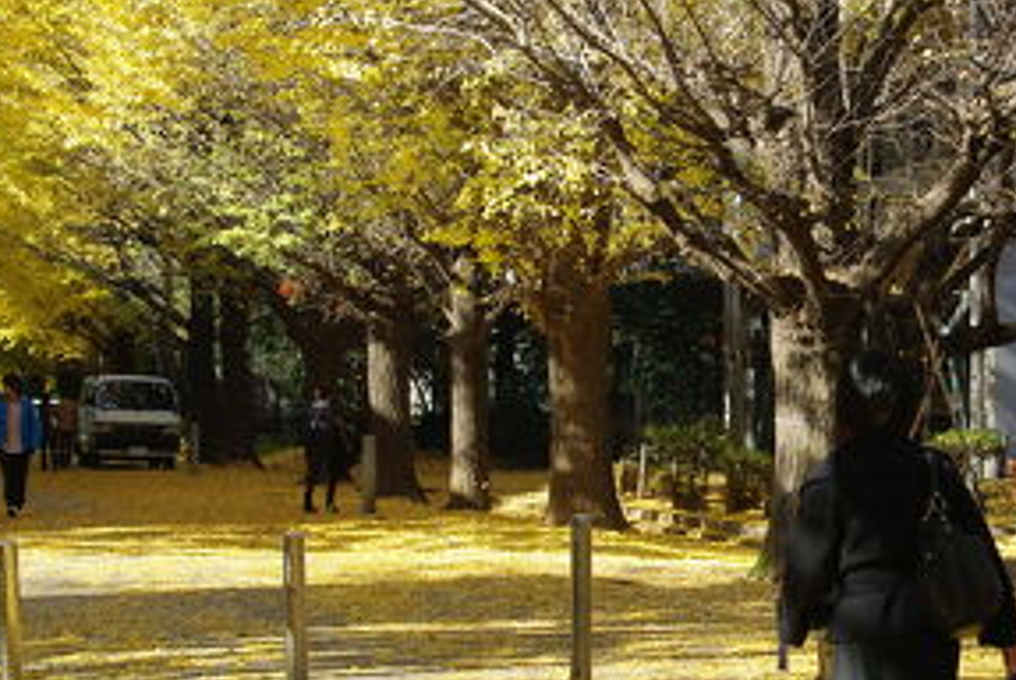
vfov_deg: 14.4
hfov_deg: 21.2
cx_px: 818
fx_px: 2684
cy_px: 328
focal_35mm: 95
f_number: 6.7
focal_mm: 28
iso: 200
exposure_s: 1/125
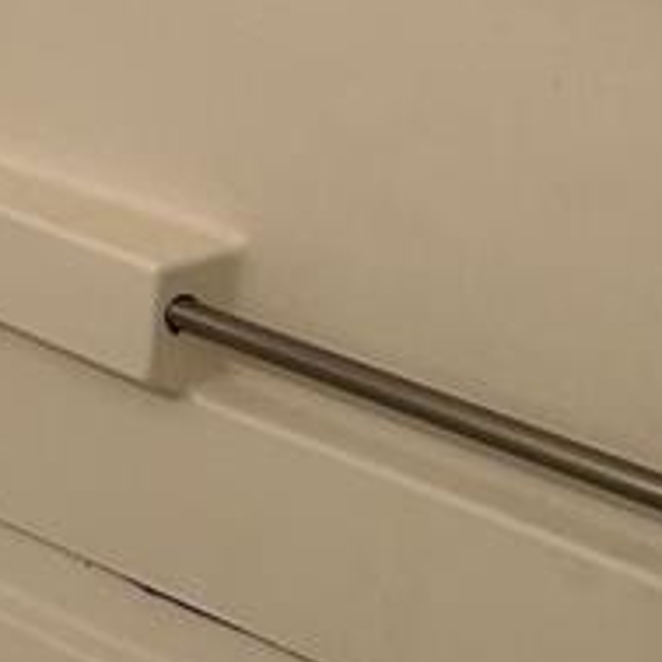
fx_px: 3159
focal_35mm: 146
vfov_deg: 12.0
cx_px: -347
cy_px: 406
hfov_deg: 11.4
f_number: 1.5
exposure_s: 1/60
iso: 80
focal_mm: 5.7
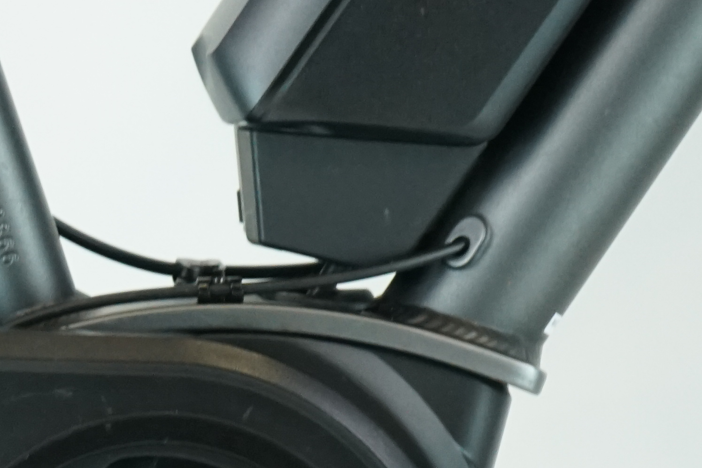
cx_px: -524
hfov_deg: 7.2
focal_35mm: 281
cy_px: 463
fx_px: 5478
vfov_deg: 4.9
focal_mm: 70
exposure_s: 1/200
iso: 2000
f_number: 6.3
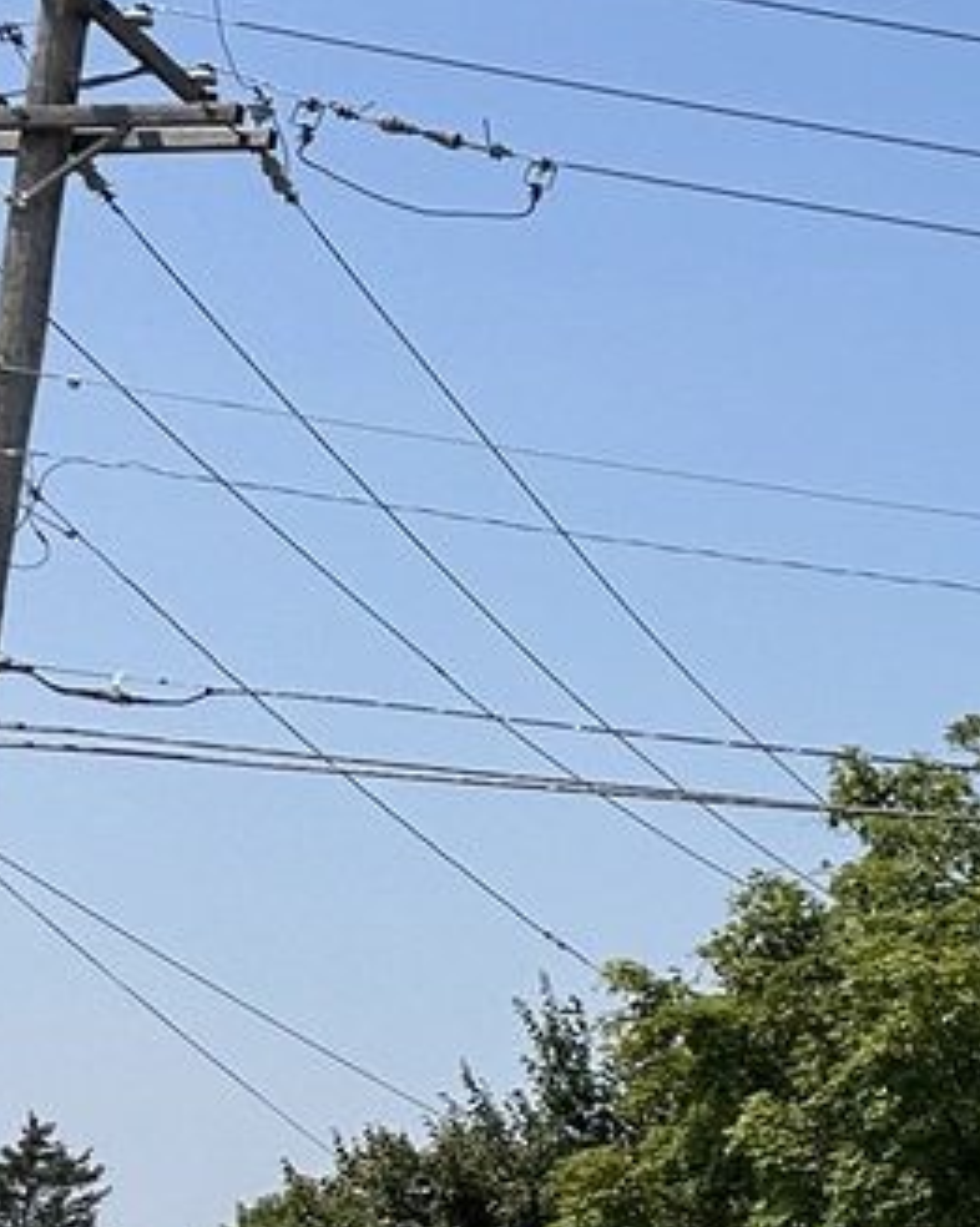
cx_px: 2487
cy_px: 670
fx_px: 3738
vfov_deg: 18.6
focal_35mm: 103
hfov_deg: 11.7
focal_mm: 6.86
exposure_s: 1/5000
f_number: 1.78
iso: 80
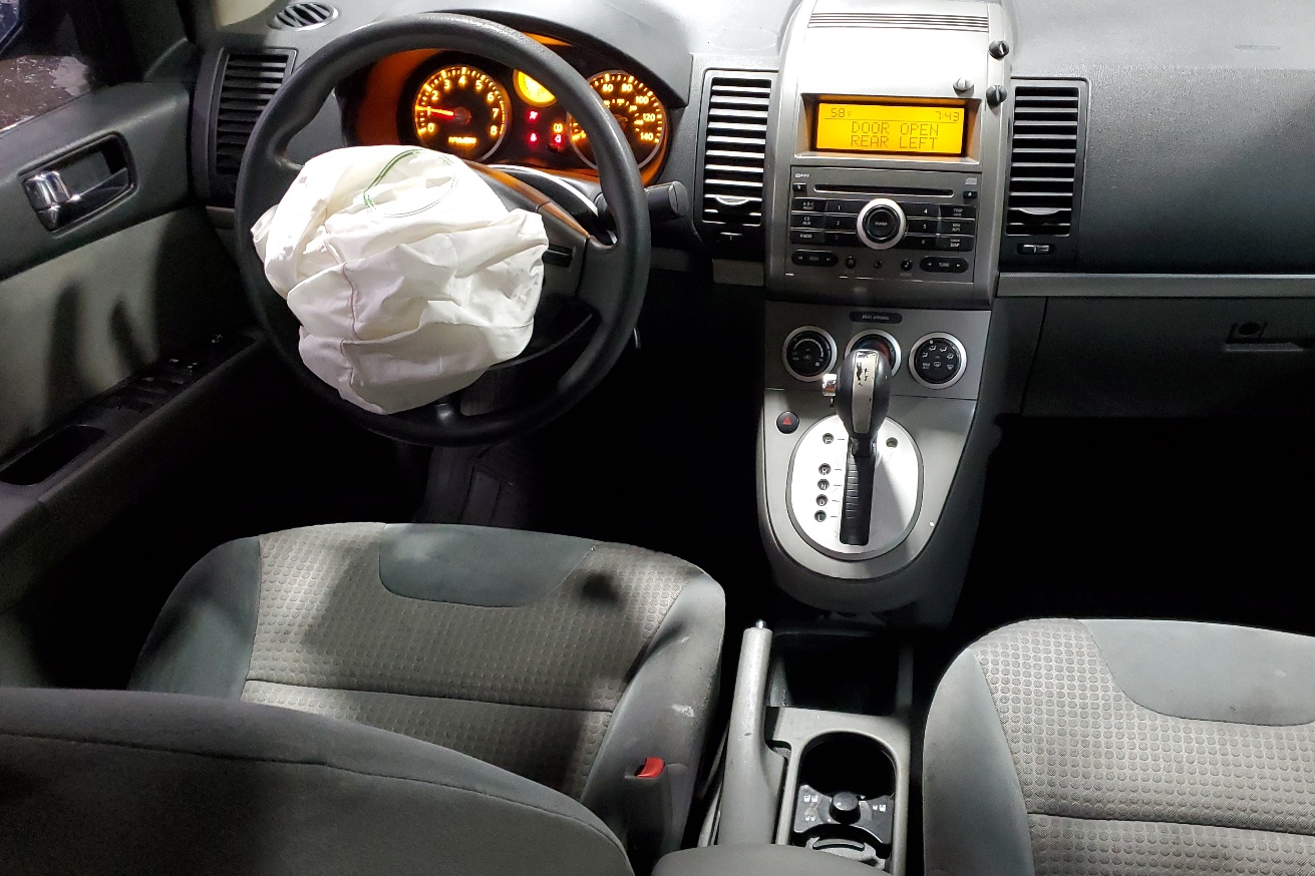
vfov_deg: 39.9
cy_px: 488
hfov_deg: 56.9
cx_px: 763
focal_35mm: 33
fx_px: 1205
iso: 349
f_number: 1.5
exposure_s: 1/30
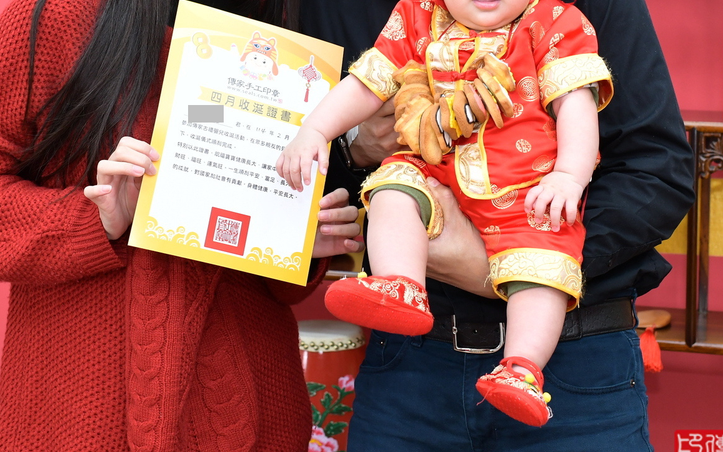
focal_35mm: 74
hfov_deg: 27.8
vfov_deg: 17.3
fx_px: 1458
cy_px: 42
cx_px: 368
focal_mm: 35
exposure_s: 1/200
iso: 800
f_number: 4.5
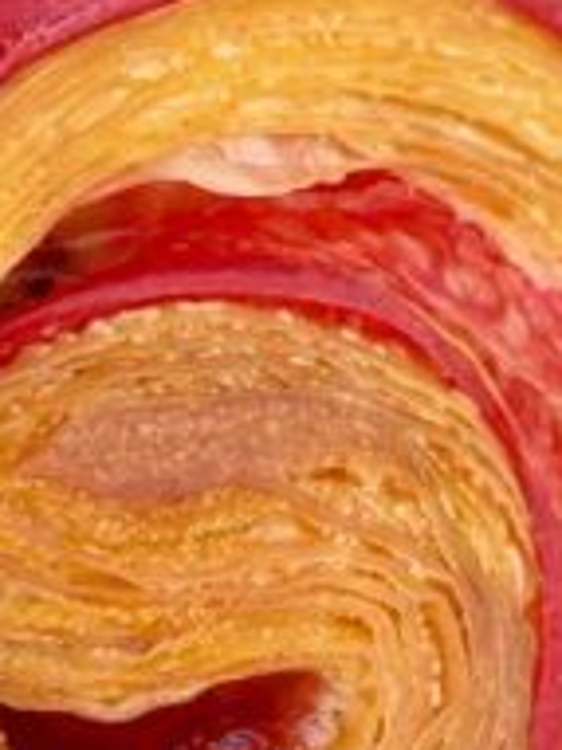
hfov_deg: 5.7
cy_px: 110
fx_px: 5591
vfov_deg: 7.7
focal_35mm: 258
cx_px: -252
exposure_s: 1/574
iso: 64
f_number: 1.78
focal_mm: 6.76
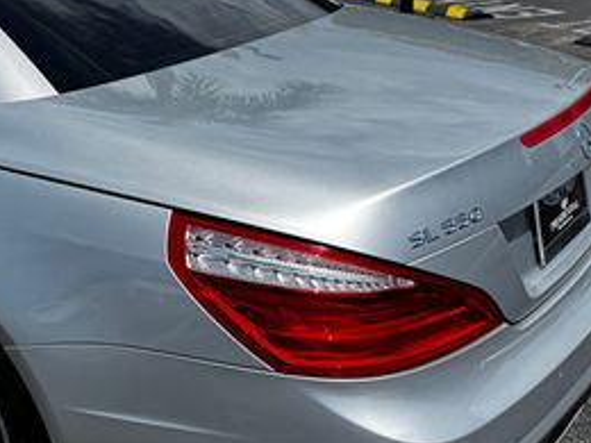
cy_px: 198
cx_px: 14
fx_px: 1007
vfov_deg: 24.8
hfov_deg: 30.6
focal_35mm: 59
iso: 80
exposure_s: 1/3413
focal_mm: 6.76
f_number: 1.78
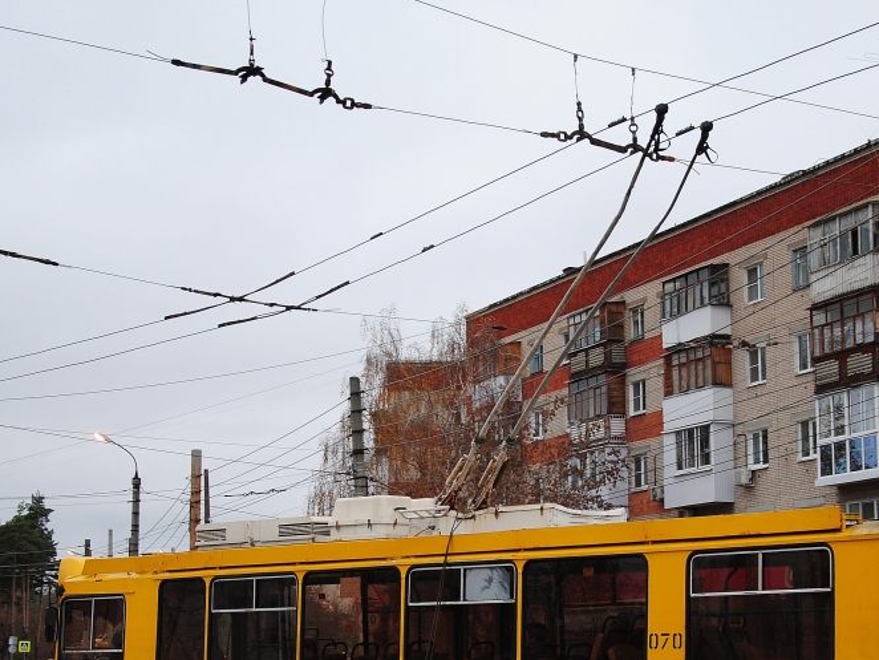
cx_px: 487
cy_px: 457
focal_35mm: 68
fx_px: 1727
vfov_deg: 21.5
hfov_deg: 28.5
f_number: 4
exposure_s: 1/160
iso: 200
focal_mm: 26
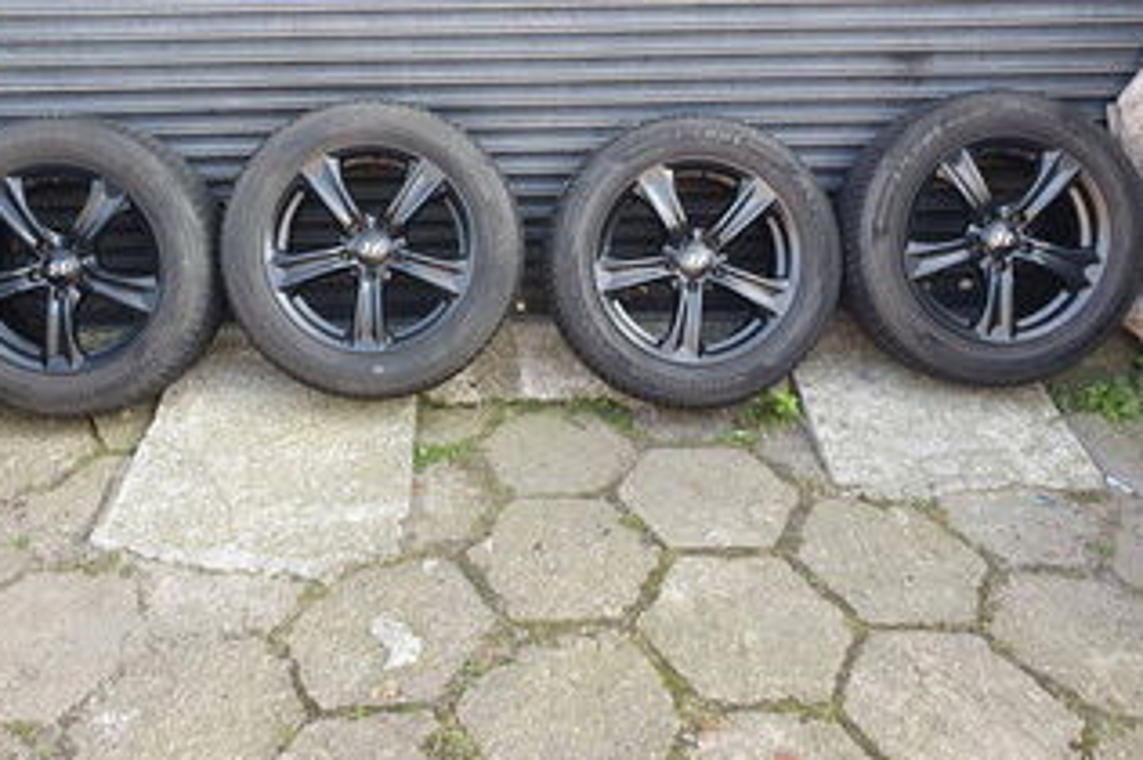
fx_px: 951
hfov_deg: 61.9
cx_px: 524
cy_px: 306
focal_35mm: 30
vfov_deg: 43.3
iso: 80
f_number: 2.4
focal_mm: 4.32
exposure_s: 1/100
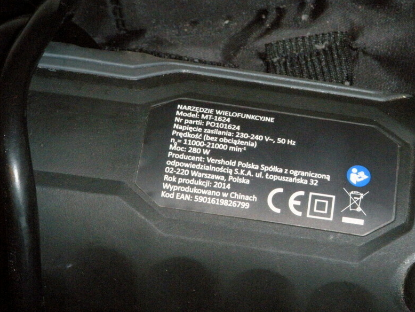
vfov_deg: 15.4
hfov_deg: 20.4
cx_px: 239
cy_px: 161
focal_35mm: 96
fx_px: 1151
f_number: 8
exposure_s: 1/60
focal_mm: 13.9
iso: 400
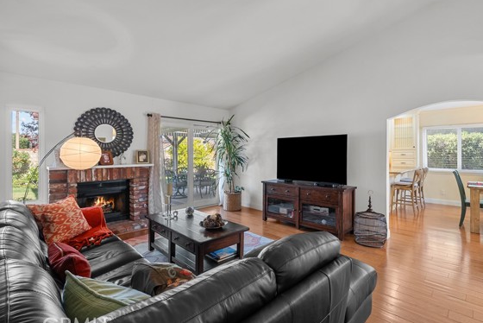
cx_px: 262
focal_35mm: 16
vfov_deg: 73.8
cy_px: 153
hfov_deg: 96.5
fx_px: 215
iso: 250
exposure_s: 1/2
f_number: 9
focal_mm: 14
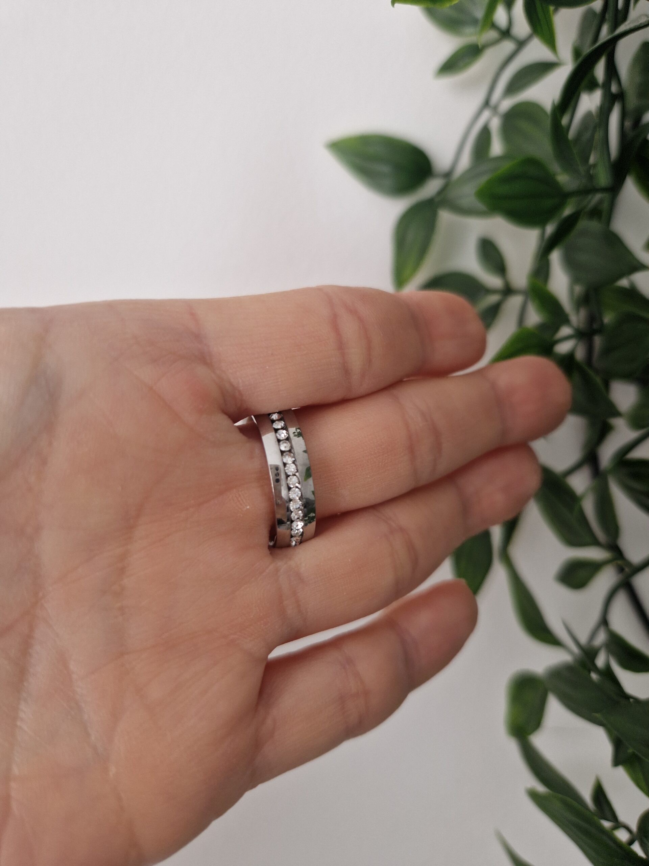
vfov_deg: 73.9
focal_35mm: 23
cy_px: 433
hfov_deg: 58.9
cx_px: 324
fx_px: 575
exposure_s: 1/186
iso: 50
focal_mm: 5.4
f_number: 1.8
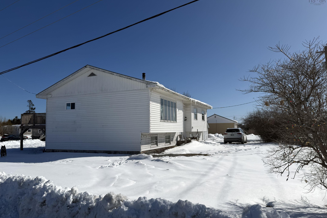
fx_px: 227
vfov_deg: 51.2
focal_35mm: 25
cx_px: 163
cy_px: 117
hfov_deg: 71.5
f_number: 1.78
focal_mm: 6.76
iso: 80
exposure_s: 1/8130
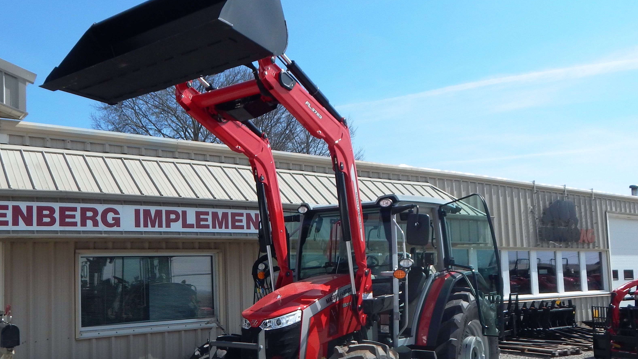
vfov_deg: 33.6
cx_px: 288
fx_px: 592
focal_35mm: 35
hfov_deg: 56.5
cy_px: 221
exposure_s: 1/500
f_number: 6
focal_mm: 4
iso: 125
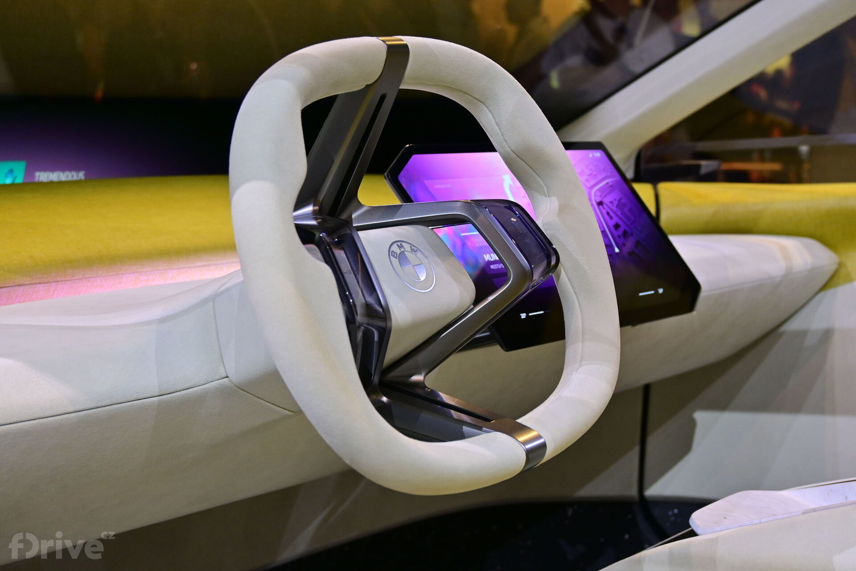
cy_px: 286
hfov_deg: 33.4
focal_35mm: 60
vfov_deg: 22.6
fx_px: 1427
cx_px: 428
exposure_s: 1/80
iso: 500
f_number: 5.6
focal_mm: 40
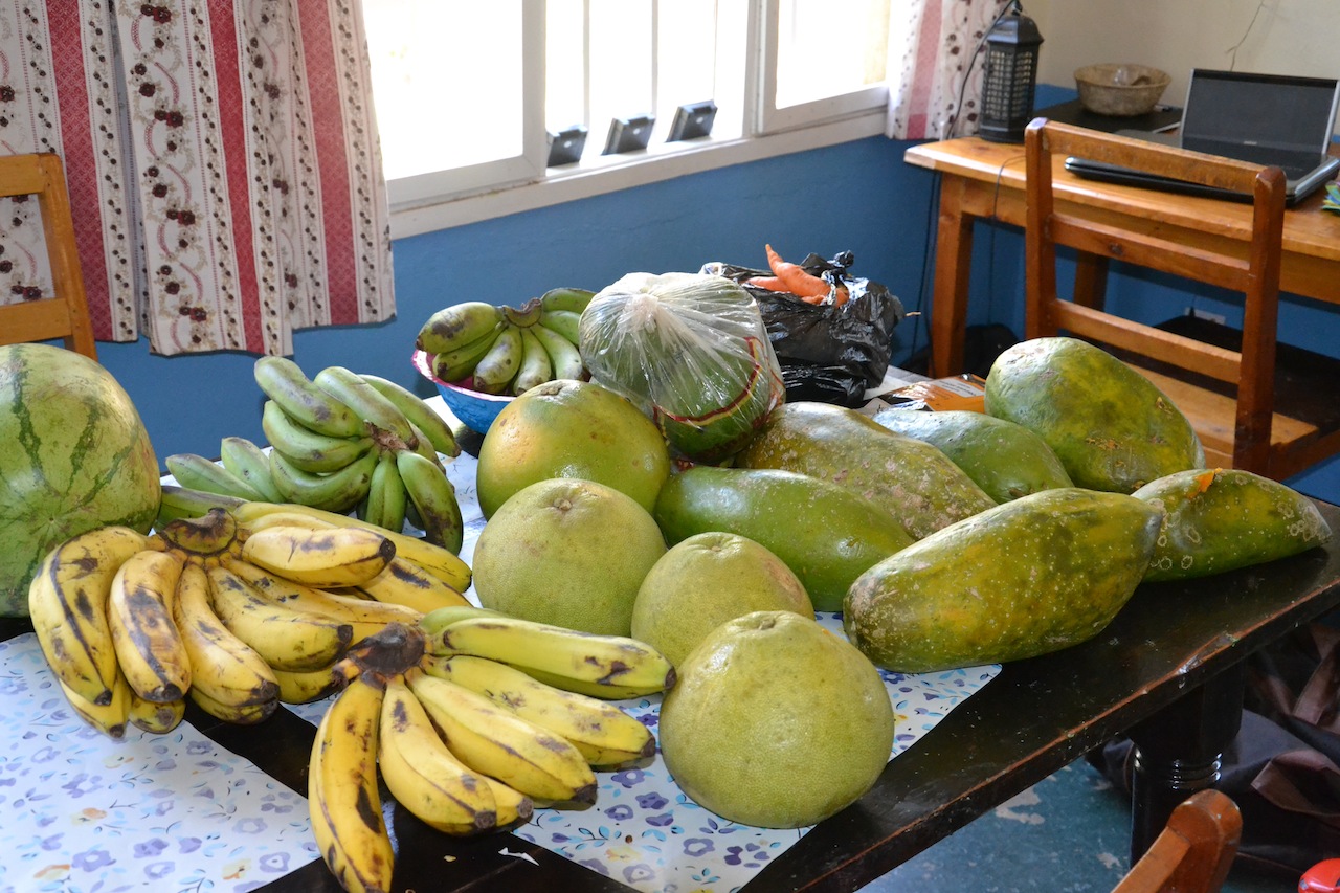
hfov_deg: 38.9
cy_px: 446
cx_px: 670
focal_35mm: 51
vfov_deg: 26.5
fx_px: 1898
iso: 3200
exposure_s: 1/60
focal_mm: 34
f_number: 6.3
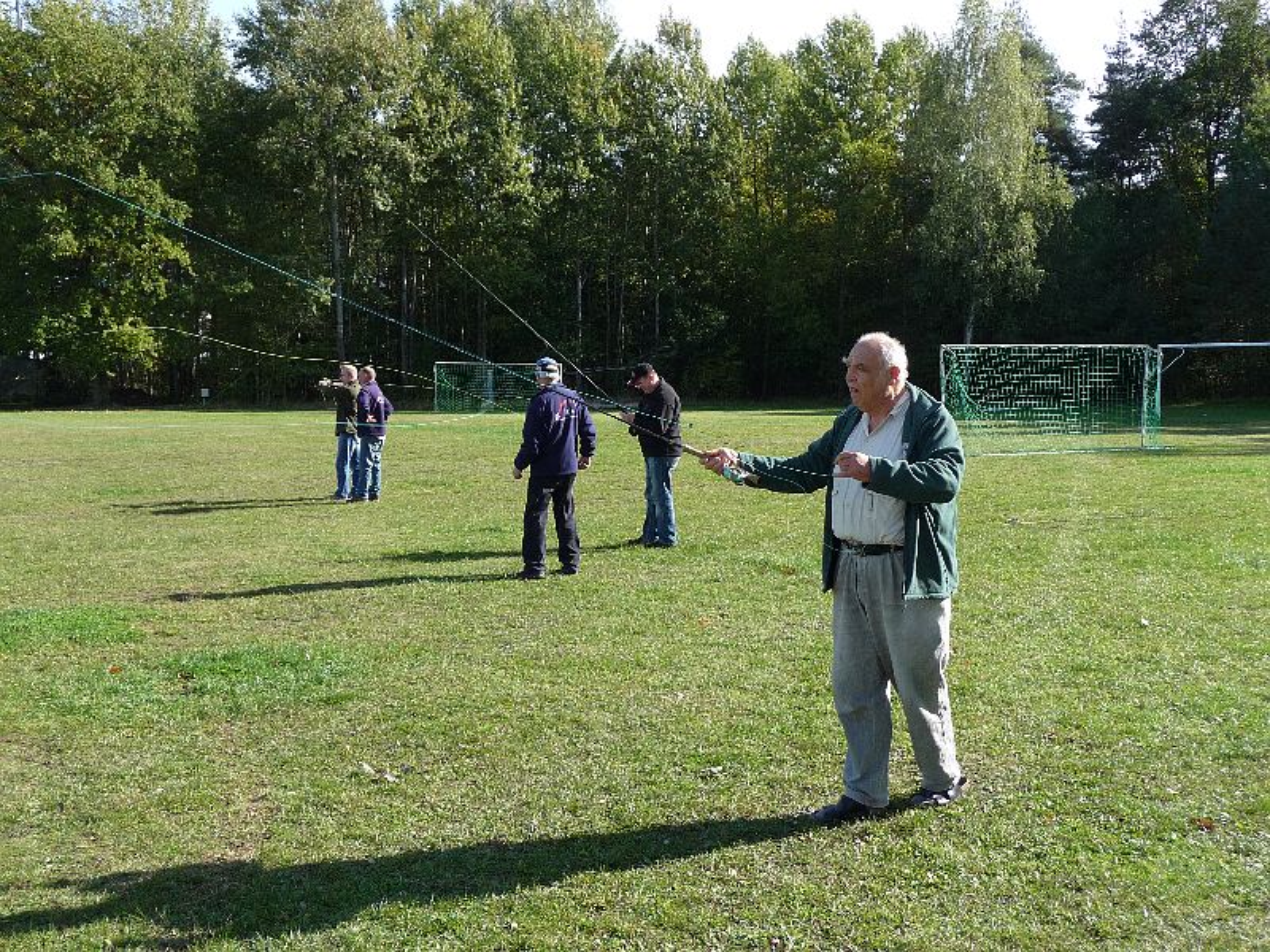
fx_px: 1394
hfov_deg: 49.0
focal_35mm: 38
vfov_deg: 37.7
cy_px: 476
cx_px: 635
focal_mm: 6.3
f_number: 3.8
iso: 100
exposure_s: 1/320
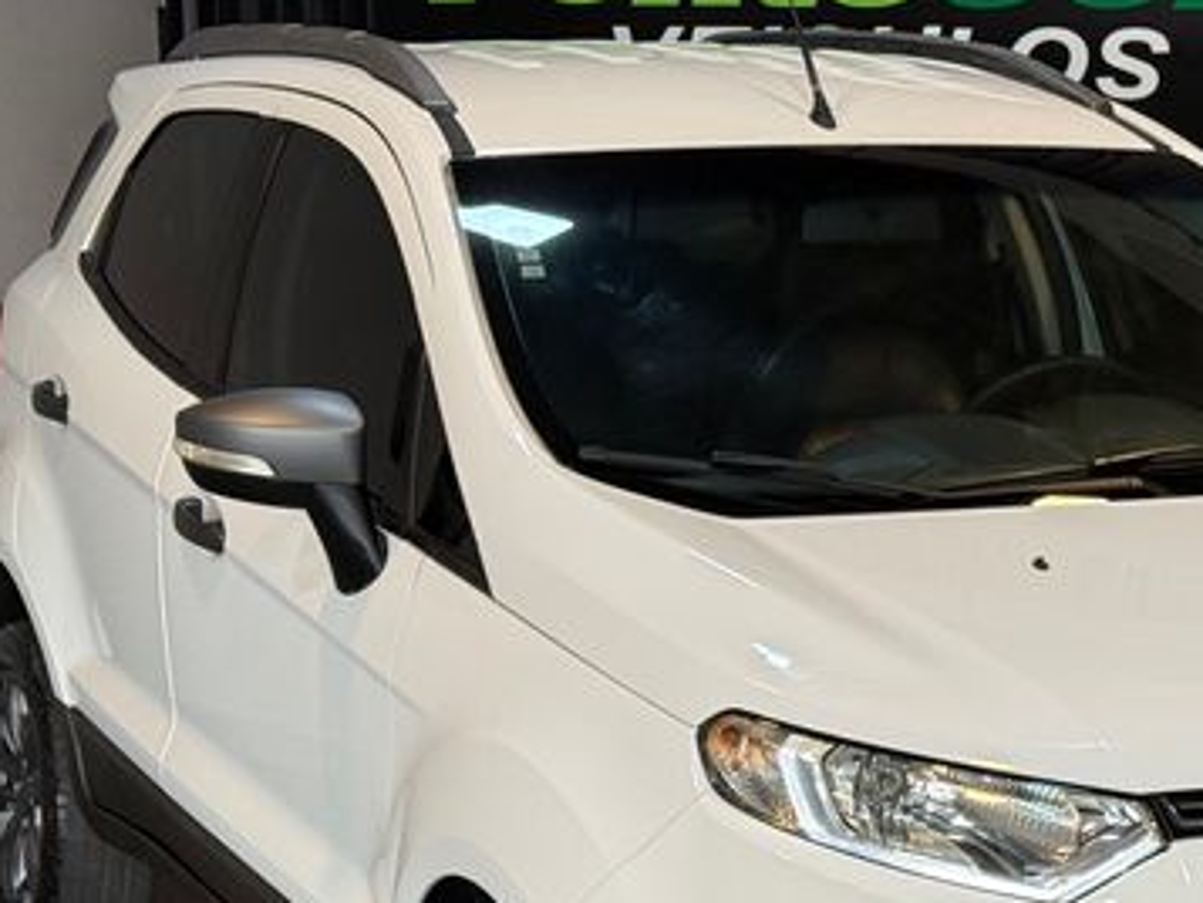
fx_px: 3789
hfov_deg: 17.9
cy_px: 751
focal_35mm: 109
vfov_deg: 13.5
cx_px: 977
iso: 100
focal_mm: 6.76
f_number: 1.78
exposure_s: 1/60
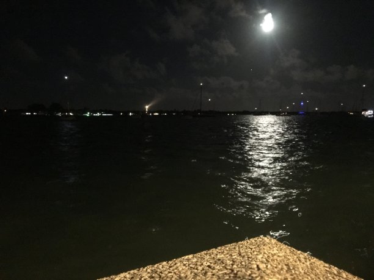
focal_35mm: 29
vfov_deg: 48.2
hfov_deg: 61.7
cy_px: 140
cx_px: 187
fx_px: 313
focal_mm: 4.15
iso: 1000
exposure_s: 1/4
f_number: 2.2
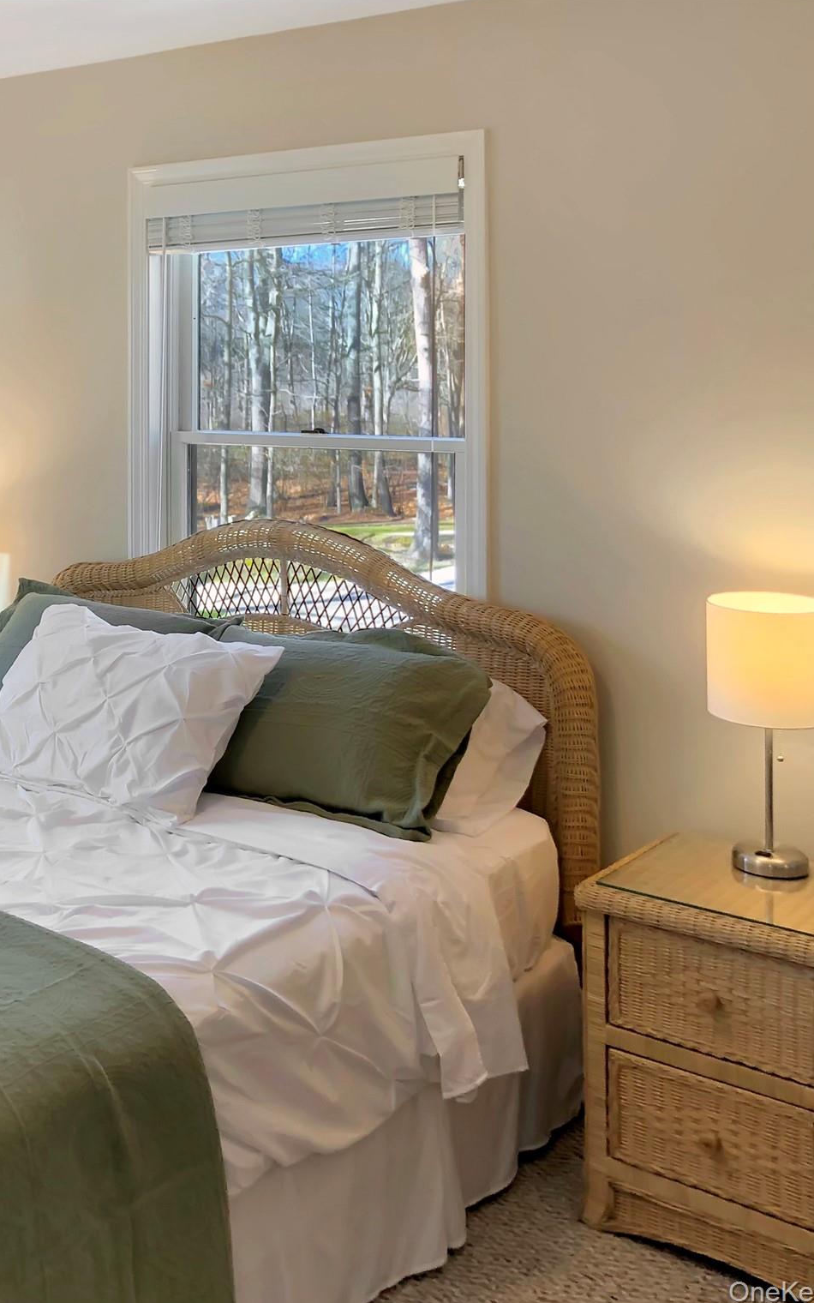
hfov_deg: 30.1
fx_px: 1420
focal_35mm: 40
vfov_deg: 49.3
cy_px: 654
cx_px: 26
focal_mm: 4
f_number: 1.8
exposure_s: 1/120
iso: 50
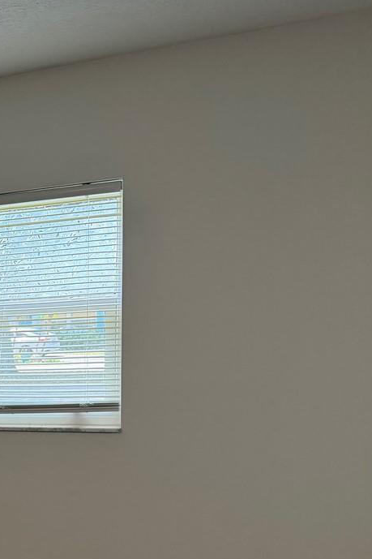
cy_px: 454
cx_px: -160
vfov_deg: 33.4
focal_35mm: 58
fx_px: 899
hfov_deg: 20.5
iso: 200
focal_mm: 6.76
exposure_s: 1/133
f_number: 1.78
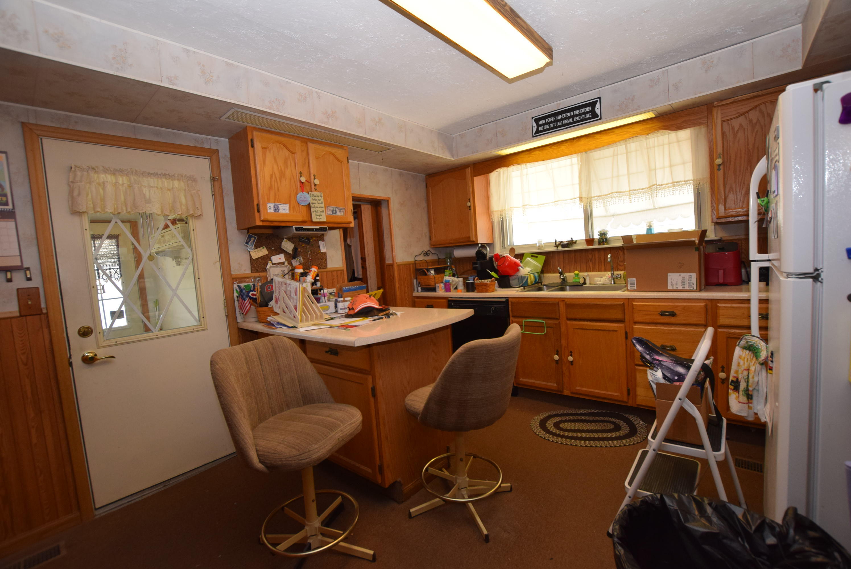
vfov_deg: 77.4
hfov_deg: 100.3
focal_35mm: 15
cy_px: 284
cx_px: 426
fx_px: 355
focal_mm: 10
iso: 800
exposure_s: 1/100
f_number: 5
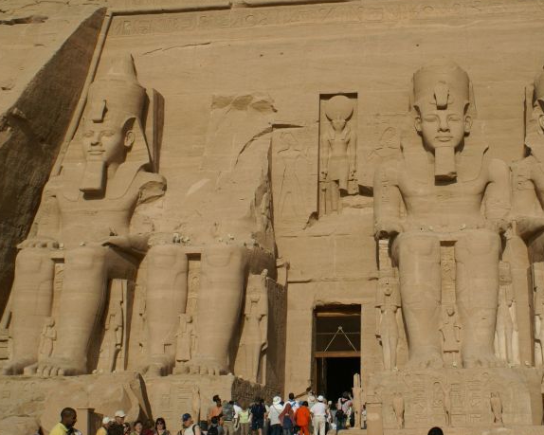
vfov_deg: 27.6
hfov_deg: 33.9
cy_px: 213
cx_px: 352
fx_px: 885
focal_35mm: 55
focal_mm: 28
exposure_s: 1/200
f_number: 9
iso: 100
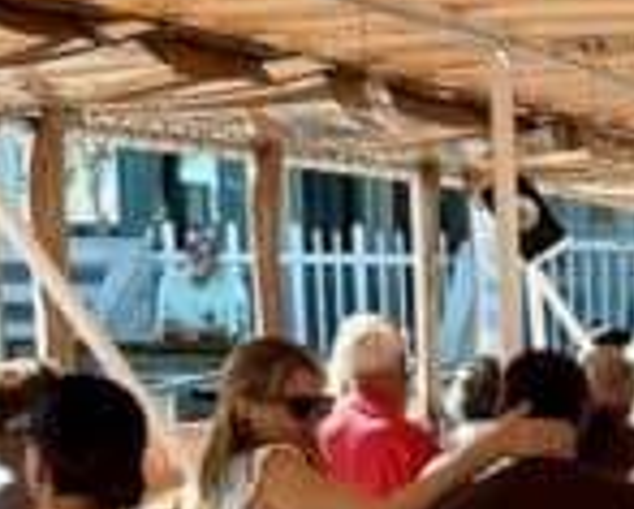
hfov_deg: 11.1
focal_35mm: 163
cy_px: 759
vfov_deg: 9.3
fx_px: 3063
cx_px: 1095
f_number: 1.78
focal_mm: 6.86
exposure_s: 1/1227
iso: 80
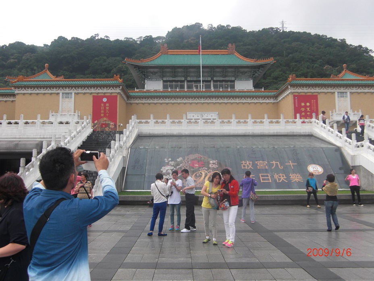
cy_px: 140
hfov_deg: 55.4
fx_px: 357
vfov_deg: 42.9
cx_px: 187
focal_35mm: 33
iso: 50
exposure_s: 1/400
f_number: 2.7
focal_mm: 5.8
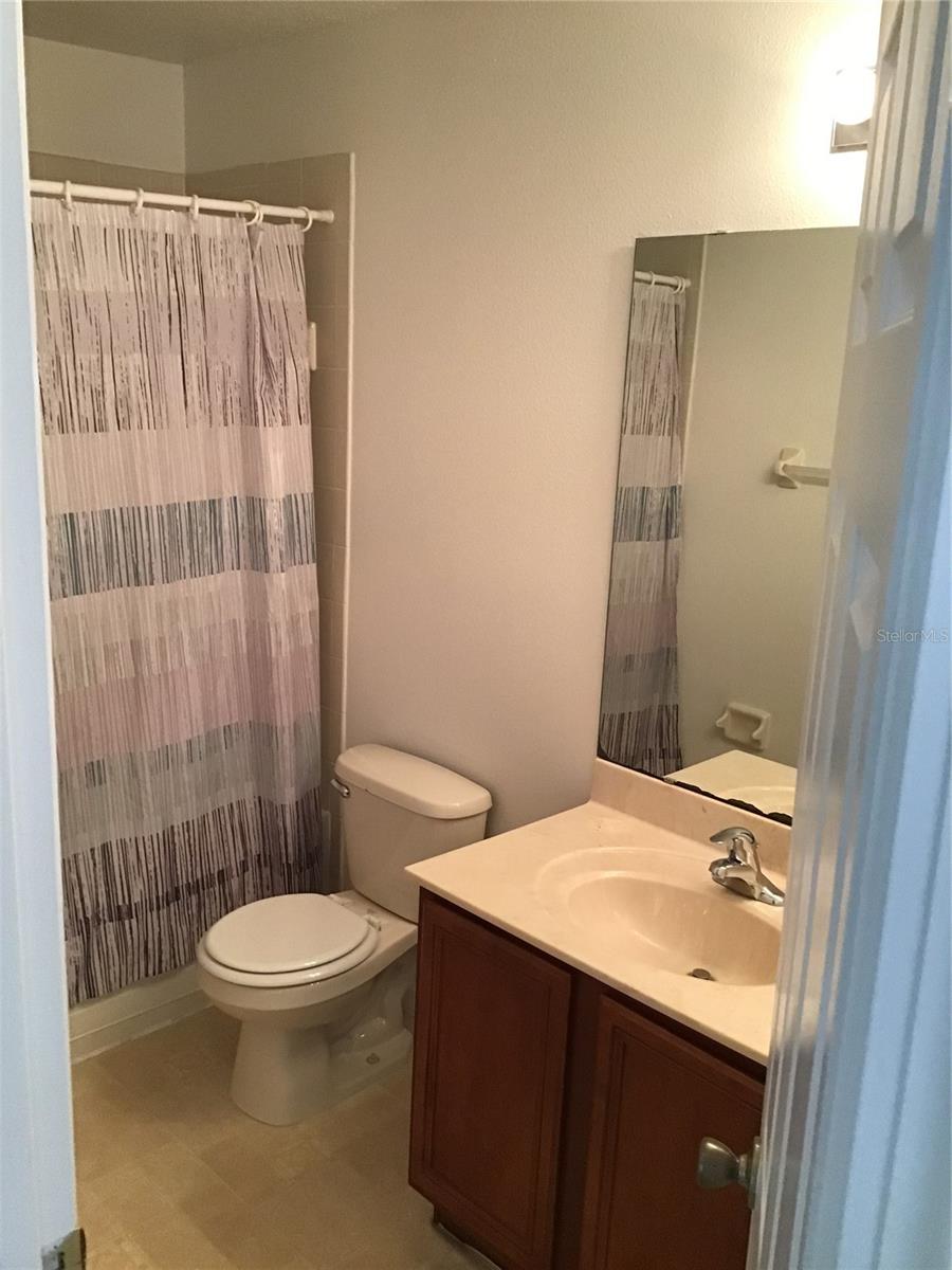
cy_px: 635
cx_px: 476
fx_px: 1137
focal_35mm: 31
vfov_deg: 58.4
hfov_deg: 45.4
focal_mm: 3.3
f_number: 2.4
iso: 125
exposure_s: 1/30
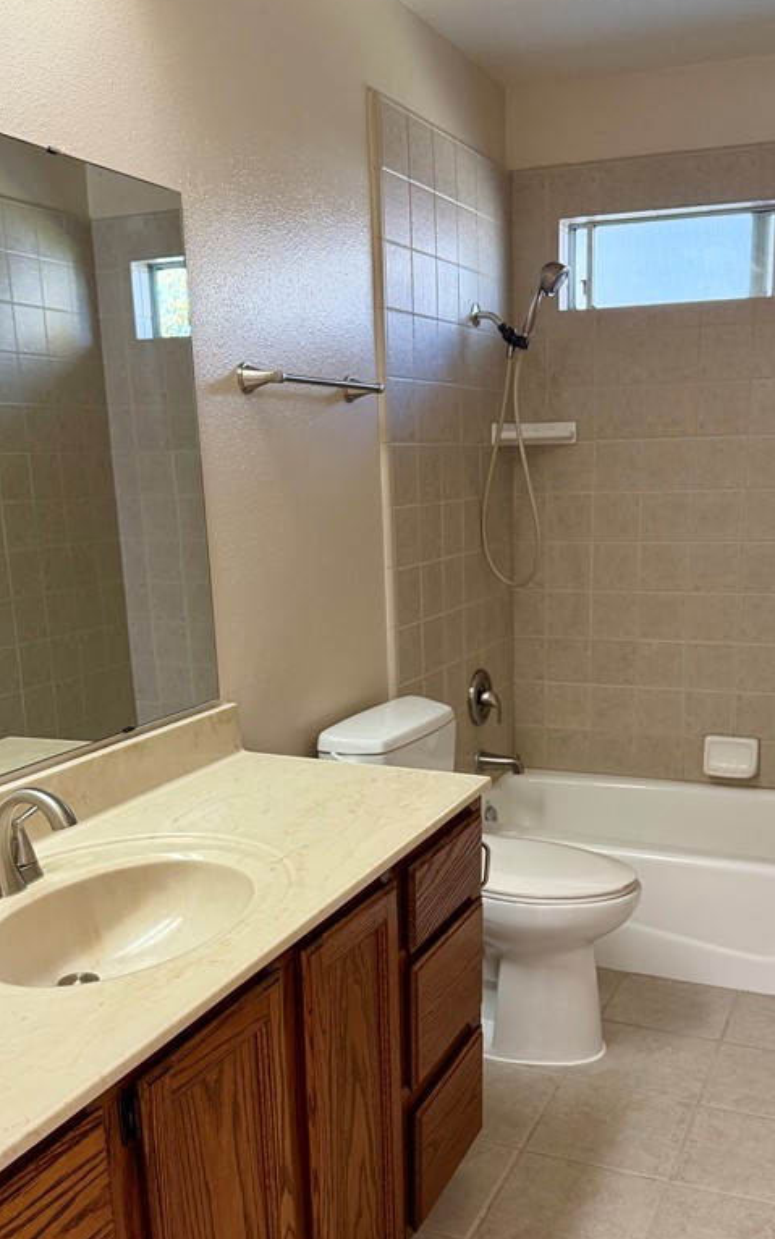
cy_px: 752
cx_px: 438
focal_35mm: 34
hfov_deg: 37.2
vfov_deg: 56.2
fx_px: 1149
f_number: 1.78
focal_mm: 6.76
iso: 250
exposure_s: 1/120
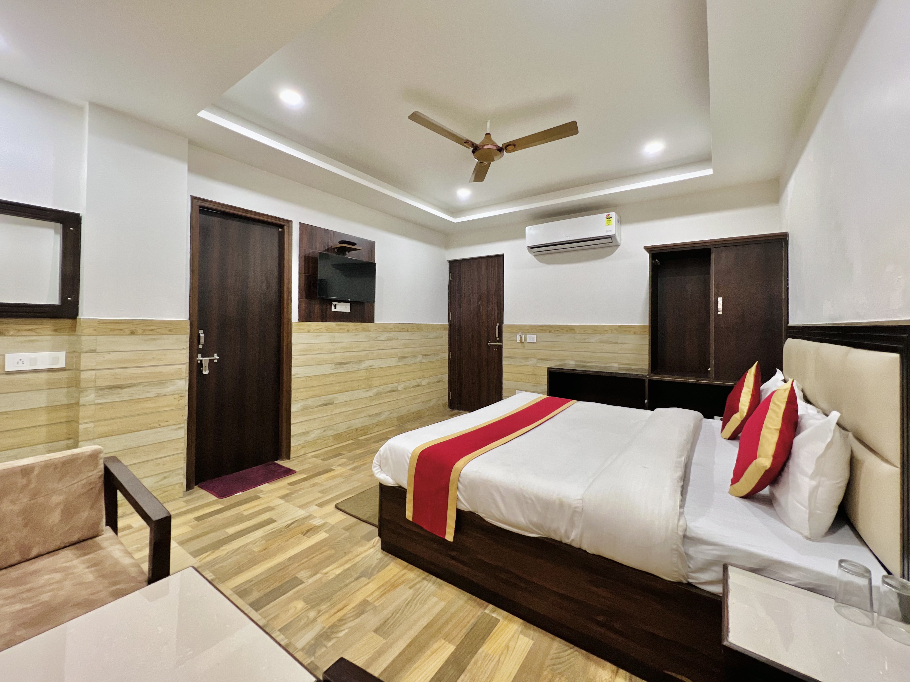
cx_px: 455
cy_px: 341
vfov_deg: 89.9
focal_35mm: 13
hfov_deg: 106.2
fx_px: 342
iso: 250
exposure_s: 1/70
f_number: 1.8
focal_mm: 1.57
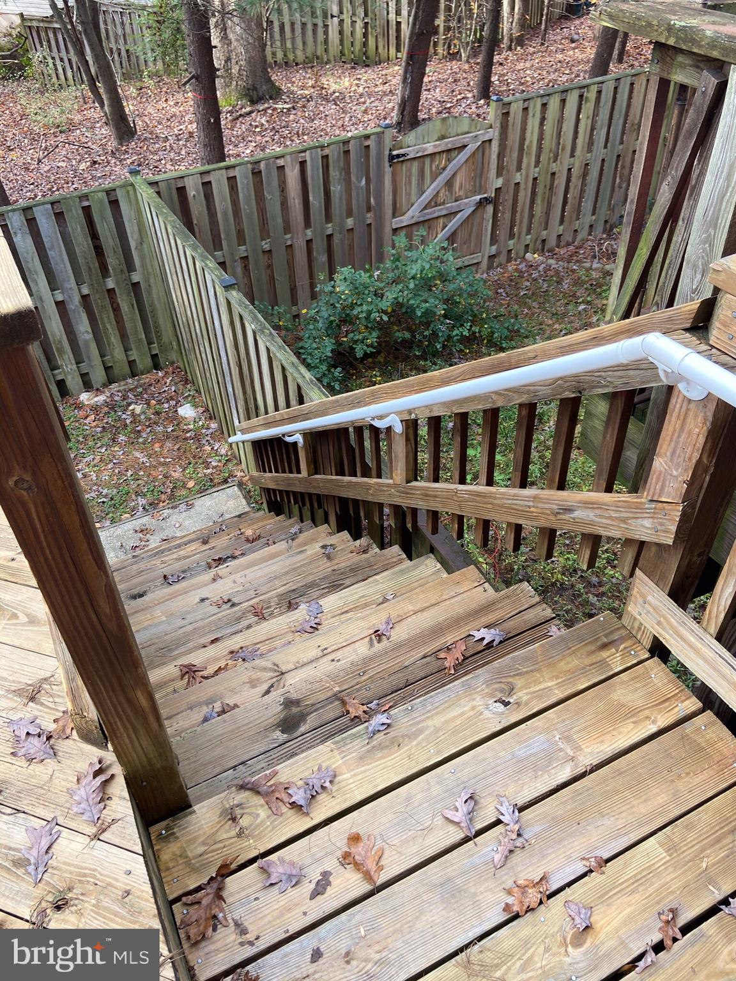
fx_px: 737
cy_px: 490
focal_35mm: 26
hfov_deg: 53.1
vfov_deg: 67.3
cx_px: 368
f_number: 1.8
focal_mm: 4.25
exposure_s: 1/122
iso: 40
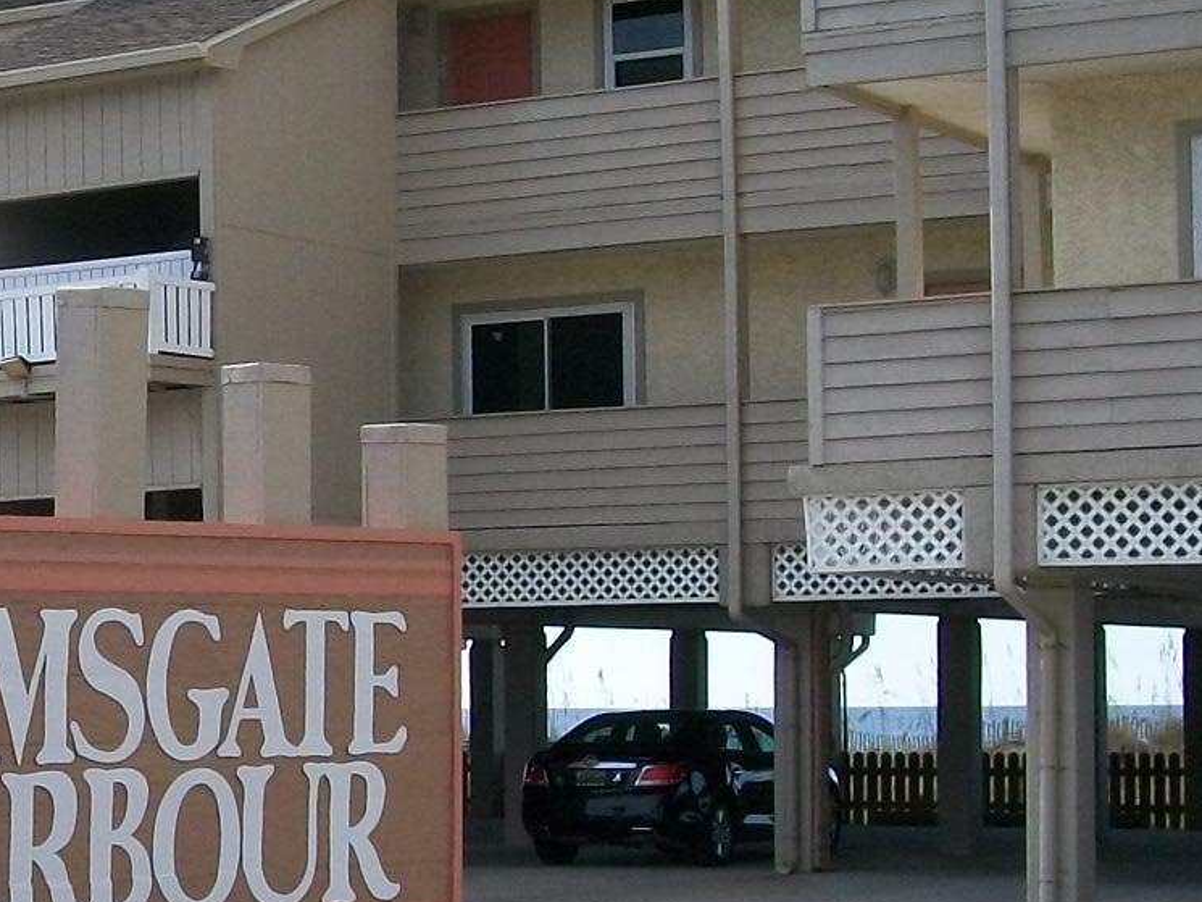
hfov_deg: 18.8
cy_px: 654
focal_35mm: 99
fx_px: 3438
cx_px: -211
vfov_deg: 14.9
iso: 80
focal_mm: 6
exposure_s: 1/400
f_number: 4.8
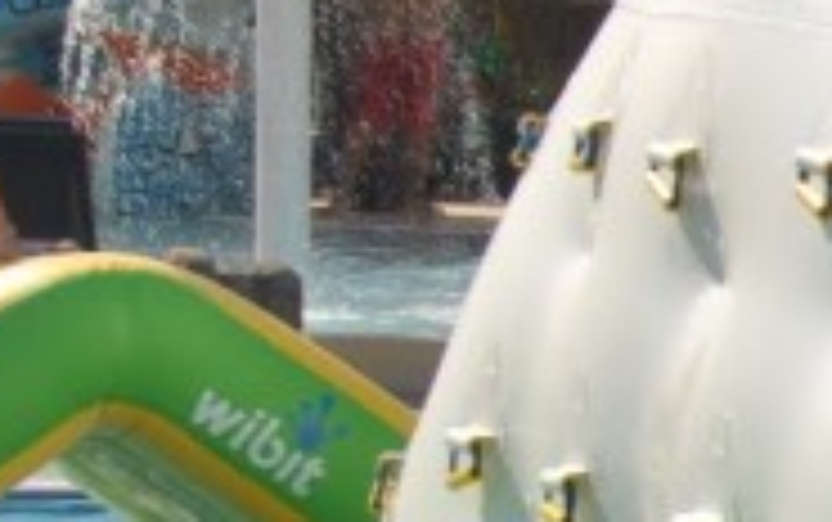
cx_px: 2512
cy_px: 738
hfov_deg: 4.8
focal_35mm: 417
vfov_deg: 3.1
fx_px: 9464
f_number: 11
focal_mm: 44
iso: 100
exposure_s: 1/200
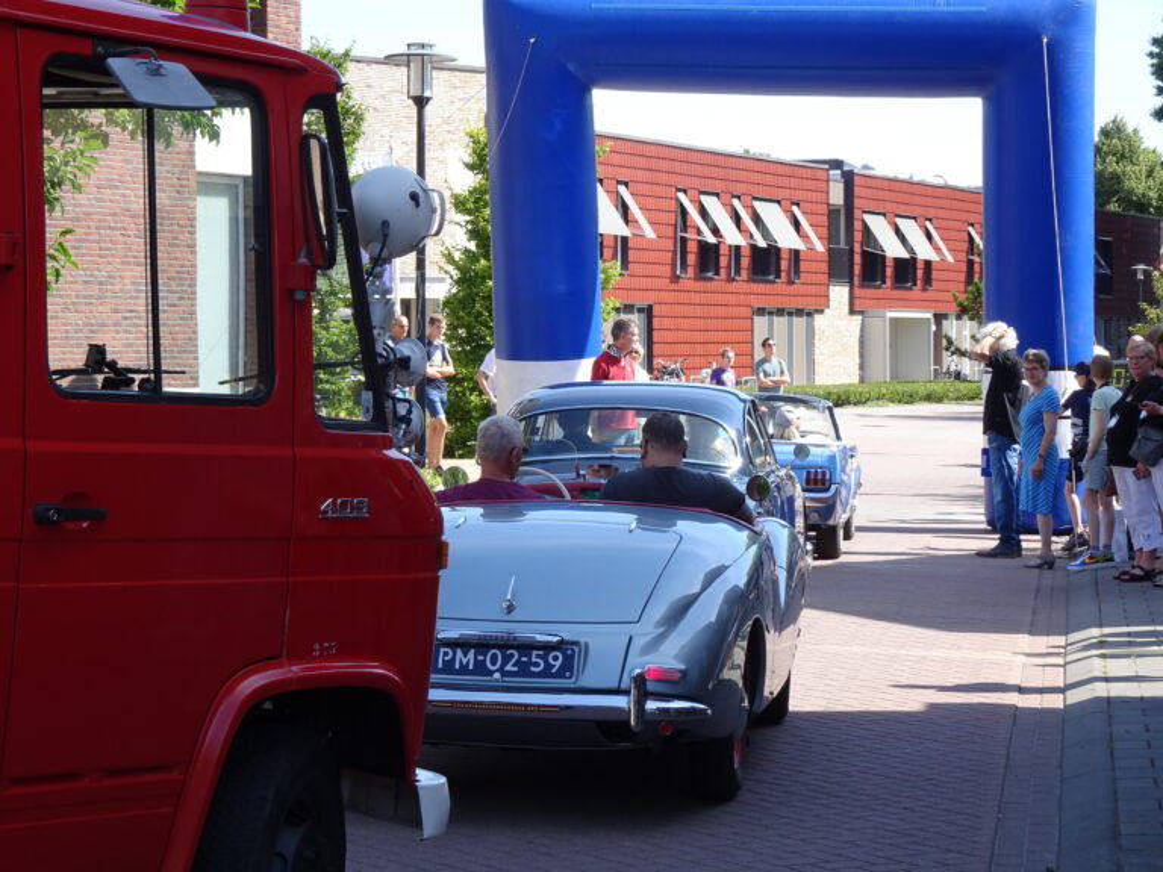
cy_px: 436
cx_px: 582
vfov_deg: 14.8
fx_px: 3360
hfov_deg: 19.6
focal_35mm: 100
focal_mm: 17.01
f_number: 5
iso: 80
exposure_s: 1/160
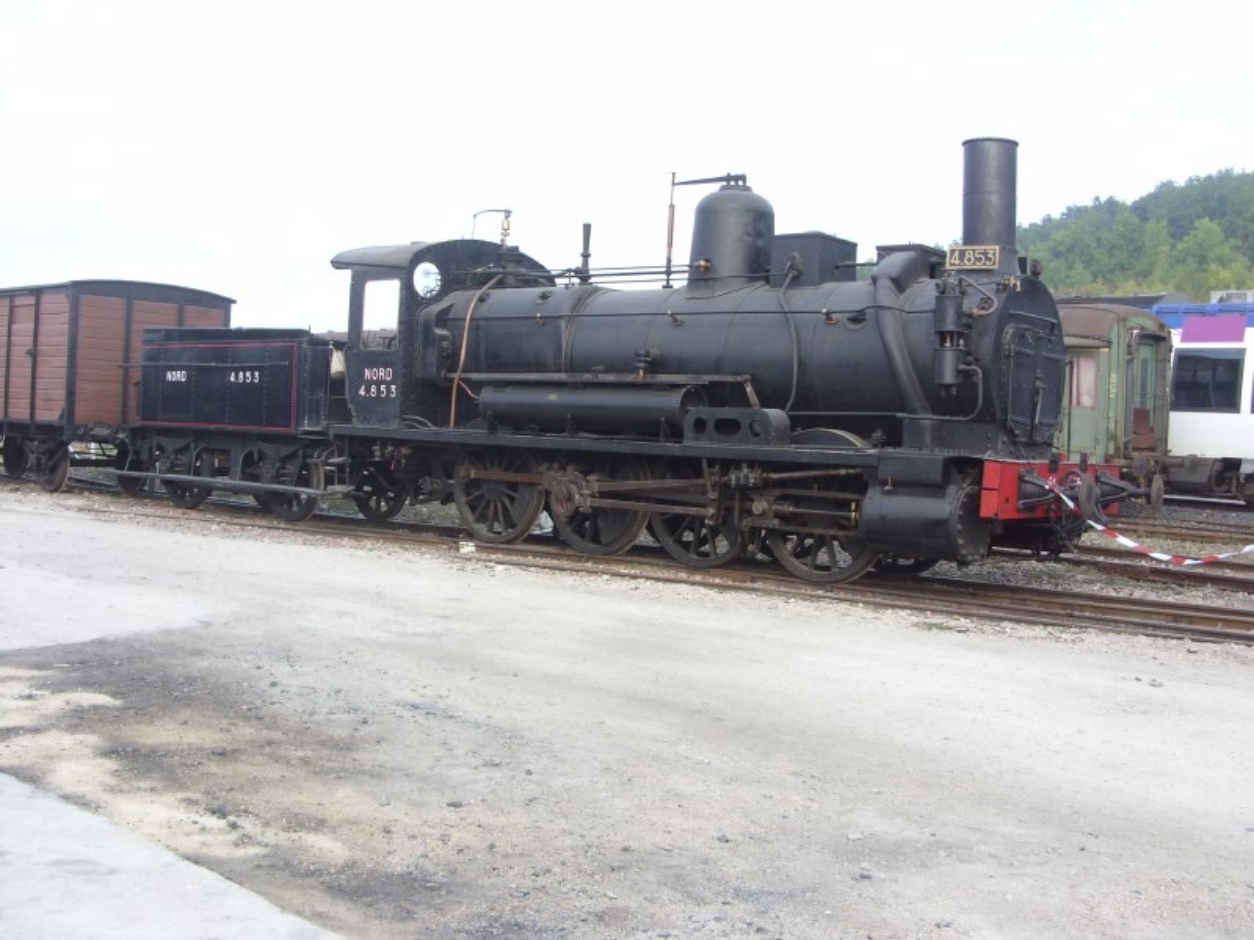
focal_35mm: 38
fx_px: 1377
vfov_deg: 37.7
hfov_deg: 49.0
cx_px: 627
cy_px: 470
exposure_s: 1/260
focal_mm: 6.3
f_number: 2.8
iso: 50
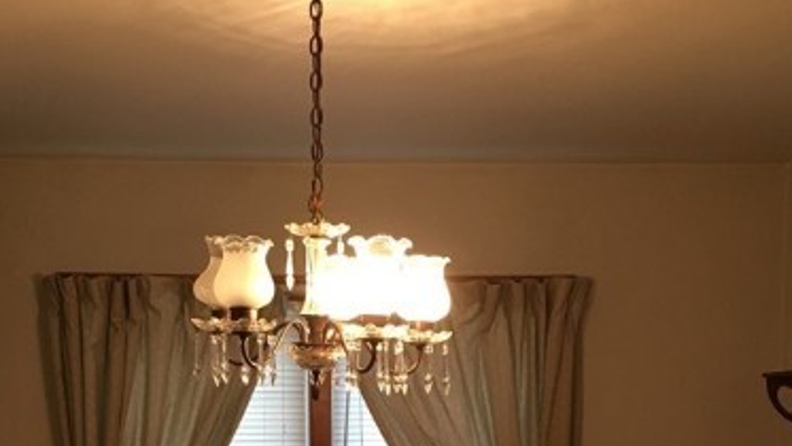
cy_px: 607
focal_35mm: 65
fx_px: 1365
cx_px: 382
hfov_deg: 32.3
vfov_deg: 17.2
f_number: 2.2
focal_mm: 4.15
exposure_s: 1/30
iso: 100
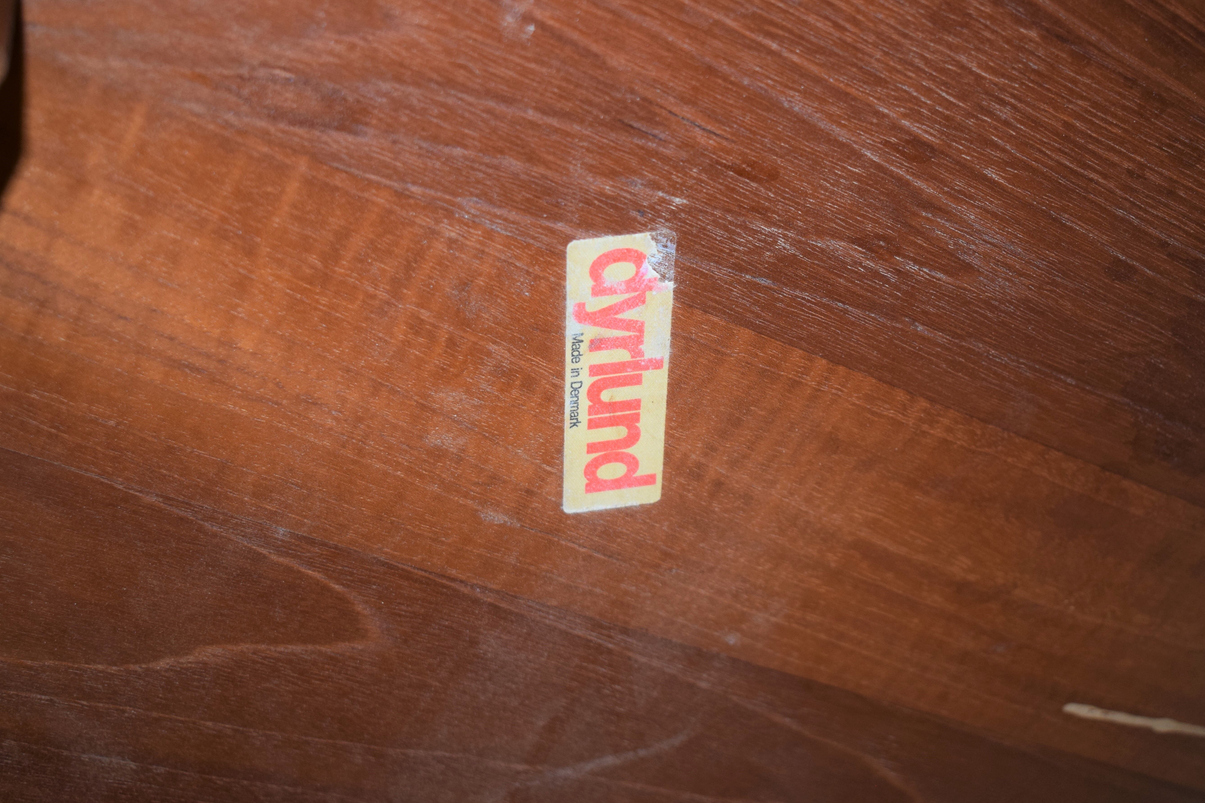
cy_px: 380
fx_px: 1807
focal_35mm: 54
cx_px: 601
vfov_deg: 25.1
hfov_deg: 36.9
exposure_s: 1/30
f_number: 4.5
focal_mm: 32
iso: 800
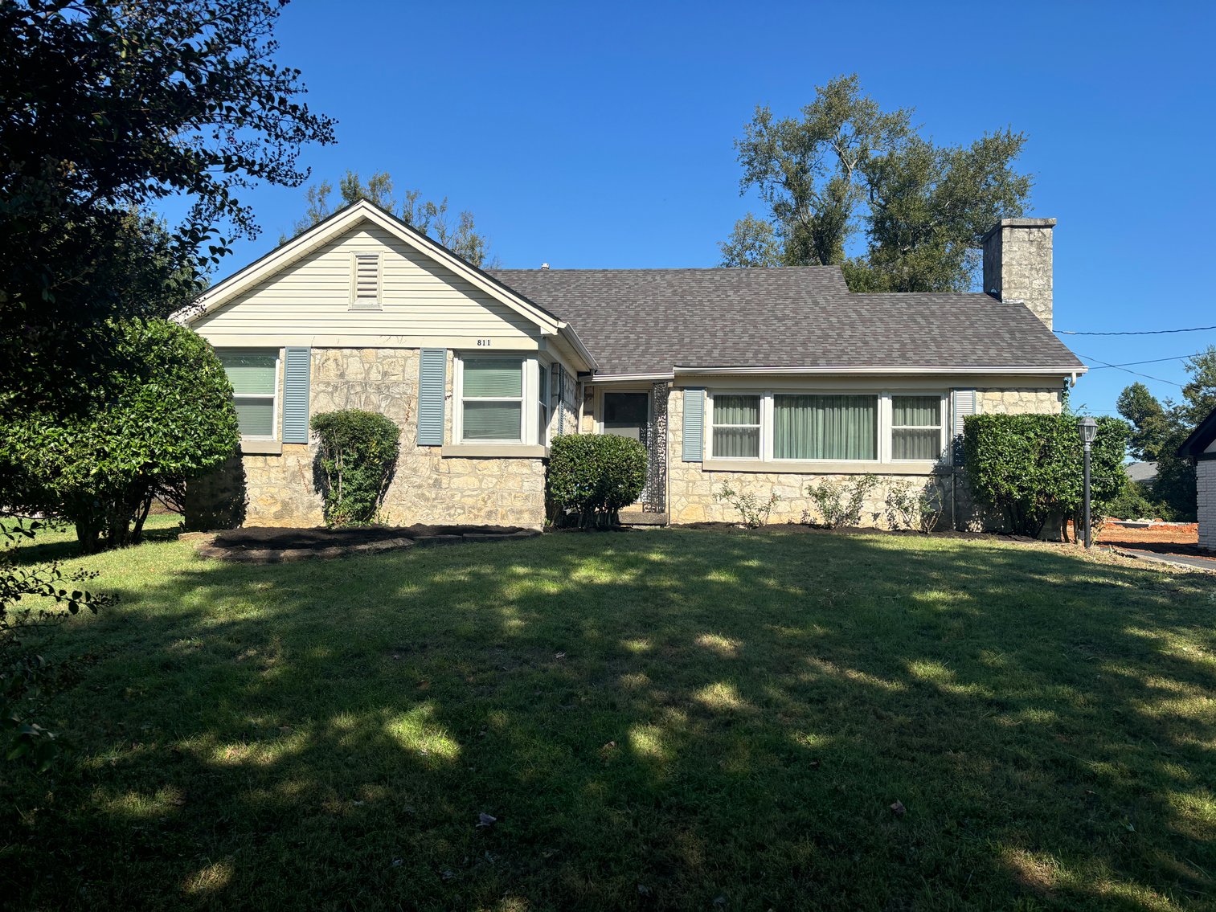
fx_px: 913
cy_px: 456
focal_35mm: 26
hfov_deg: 67.3
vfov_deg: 53.1
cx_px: 608
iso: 50
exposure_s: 1/2571
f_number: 1.6
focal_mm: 5.96
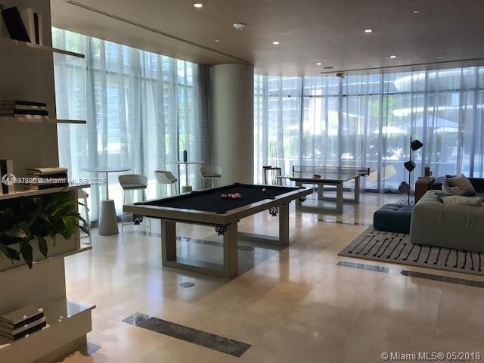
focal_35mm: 28
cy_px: 182
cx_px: 242
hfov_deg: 63.4
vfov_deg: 49.7
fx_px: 391
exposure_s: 1/60
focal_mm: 3.99
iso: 20
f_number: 1.8
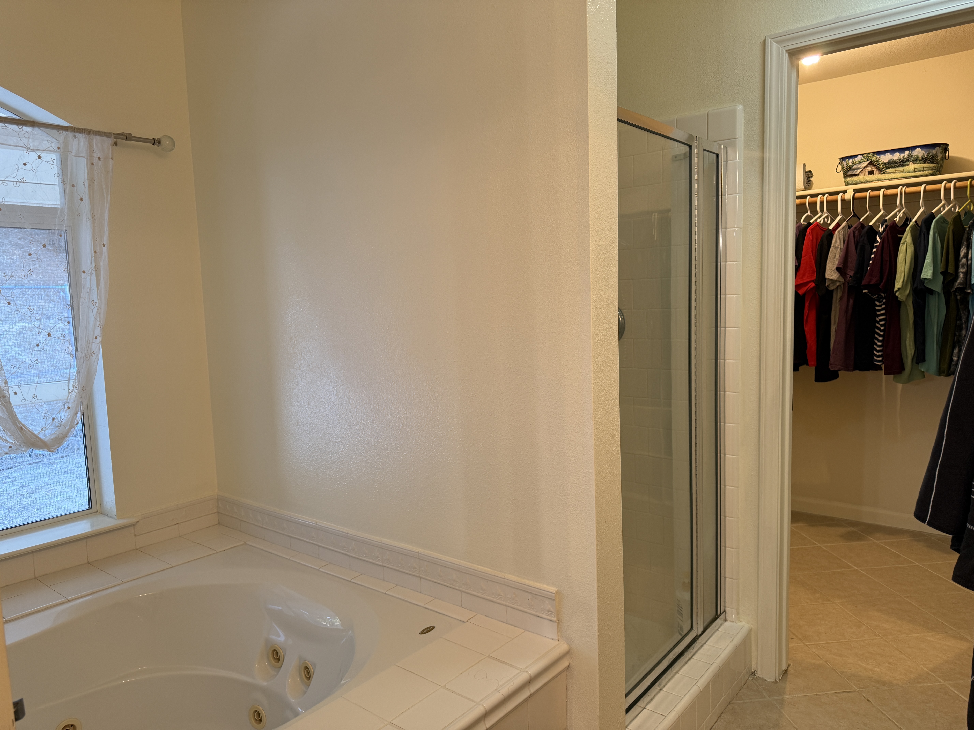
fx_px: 675
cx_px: 487
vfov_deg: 56.8
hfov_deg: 71.6
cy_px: 365
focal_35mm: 24
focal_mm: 6.76
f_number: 1.78
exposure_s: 1/60
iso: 100
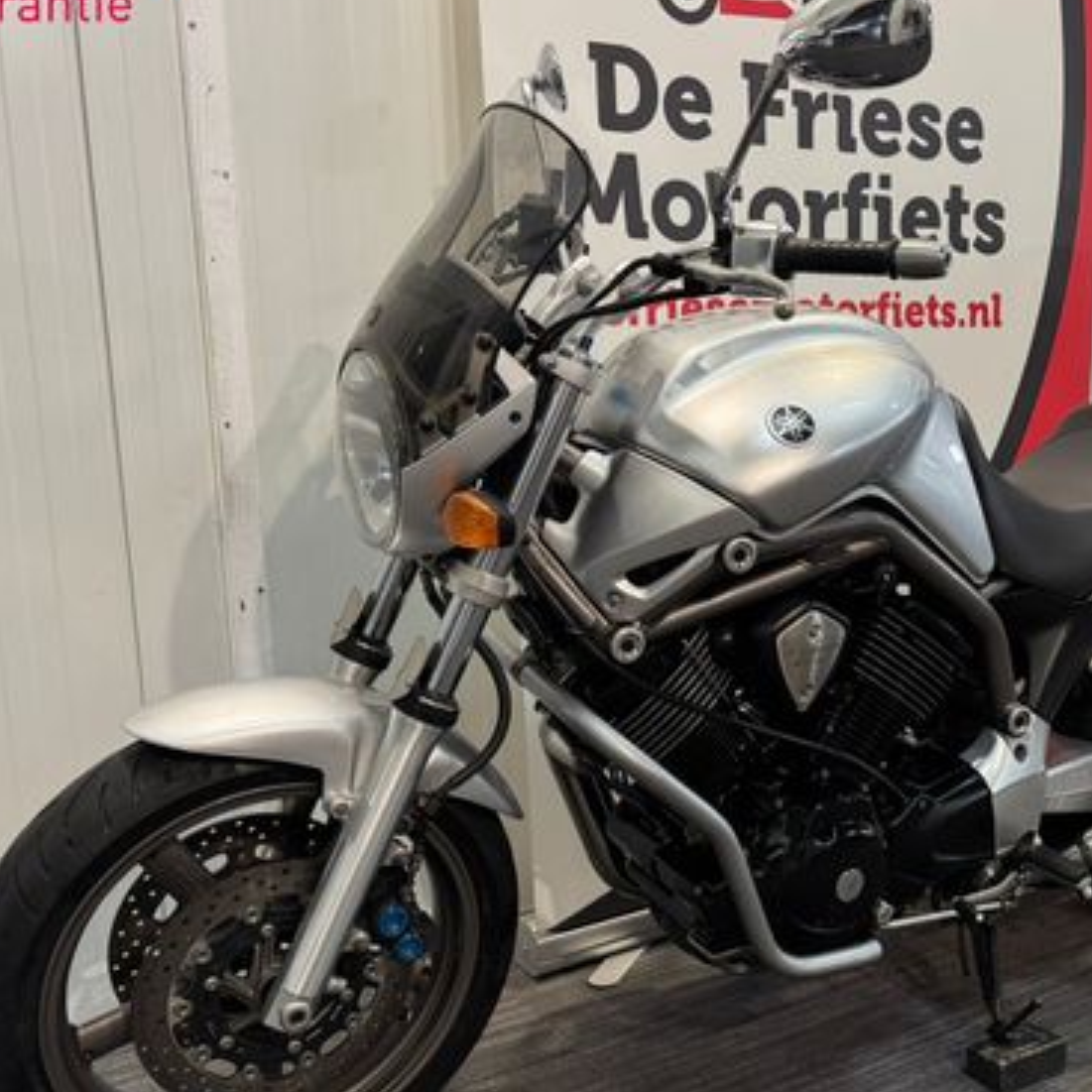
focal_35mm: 37
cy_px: 619
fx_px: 1321
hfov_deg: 44.0
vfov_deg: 44.8
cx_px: 759
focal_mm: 6.76
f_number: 1.78
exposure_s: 1/50
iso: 320
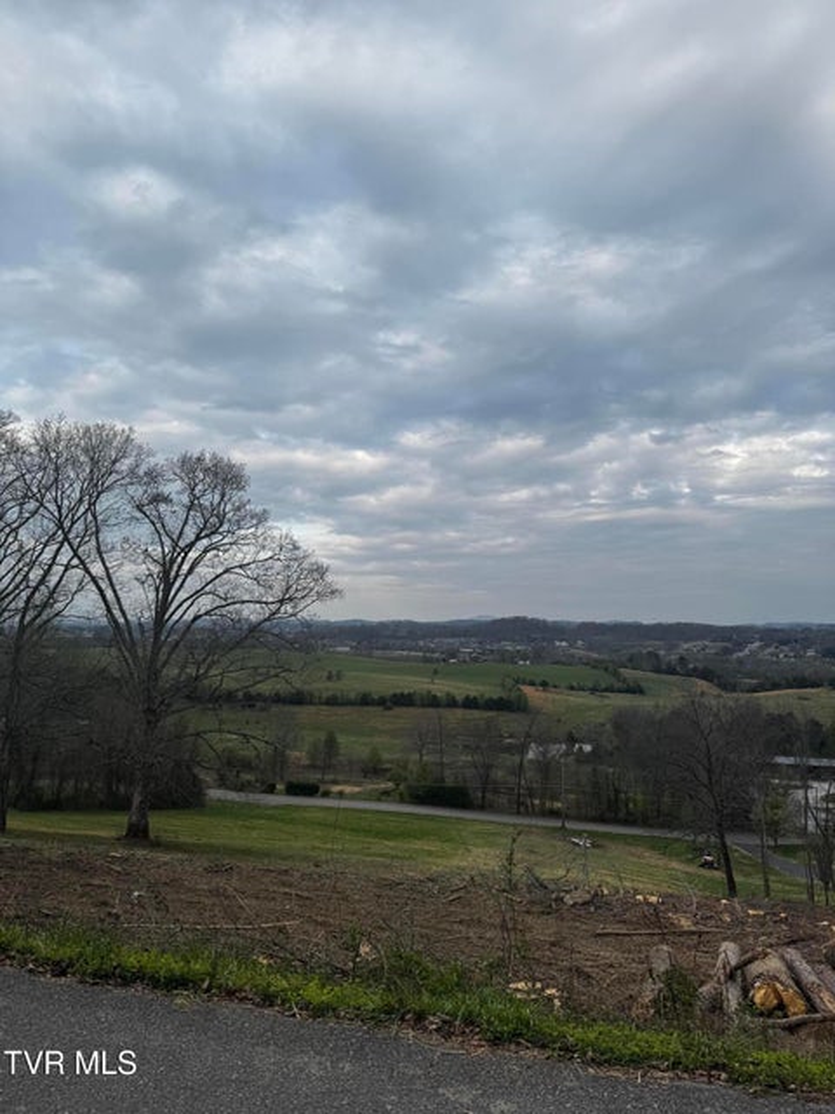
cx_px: 418
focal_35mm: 24
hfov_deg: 56.8
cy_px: 557
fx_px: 772
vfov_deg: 71.6
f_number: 1.78
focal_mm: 6.76
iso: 80
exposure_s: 1/1311
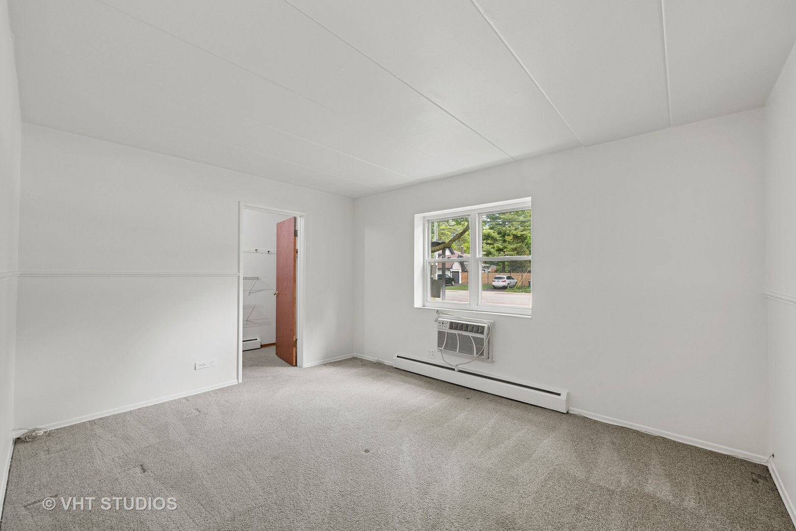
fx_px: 321
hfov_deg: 102.3
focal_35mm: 14
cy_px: 266
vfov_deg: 79.2
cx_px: 398
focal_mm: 14.5
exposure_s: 1/6
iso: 200
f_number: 9
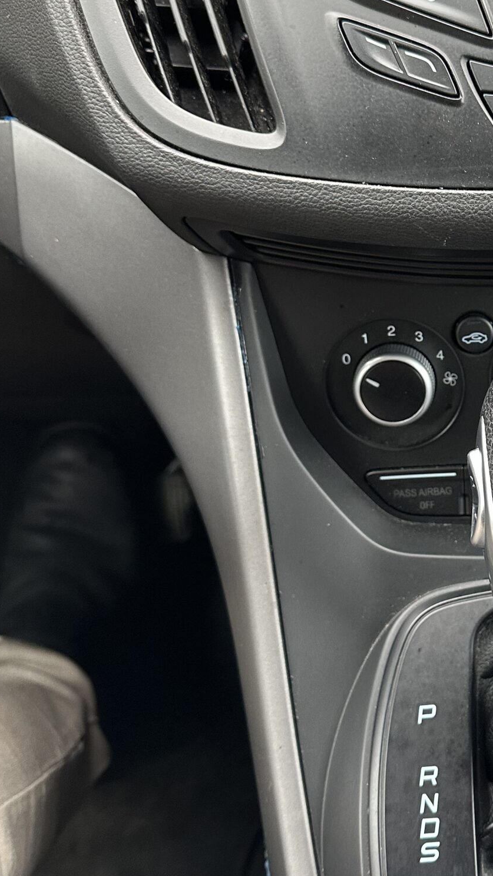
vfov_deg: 45.4
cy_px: 392
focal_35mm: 45
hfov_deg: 24.5
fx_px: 1045
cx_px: 559
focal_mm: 6.86
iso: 250
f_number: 1.78
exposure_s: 1/66
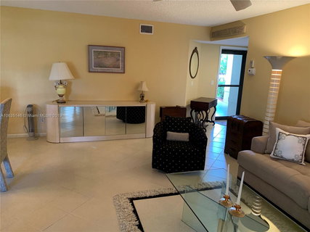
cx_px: 155
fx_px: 233
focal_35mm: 26
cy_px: 116
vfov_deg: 53.0
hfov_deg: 67.3
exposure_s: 1/60
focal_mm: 4.25
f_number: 1.8
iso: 320
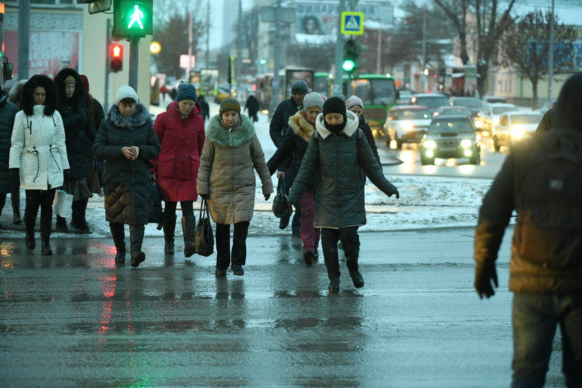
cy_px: 194
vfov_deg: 13.0
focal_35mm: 105
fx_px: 1697
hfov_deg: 19.5
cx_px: 291
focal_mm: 105
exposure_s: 1/100
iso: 2000
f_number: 2.8
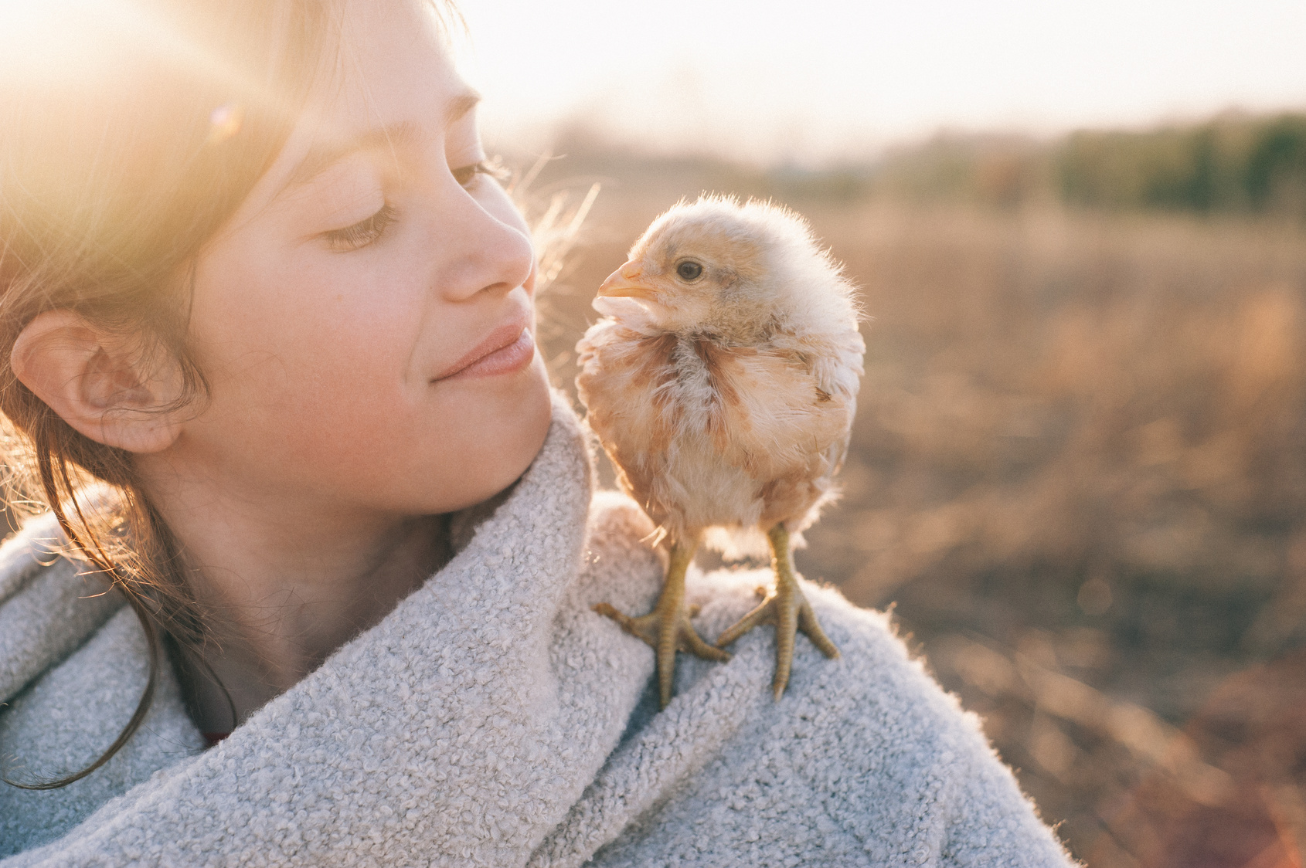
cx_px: 653
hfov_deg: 39.6
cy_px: 434
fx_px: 1812
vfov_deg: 27.0
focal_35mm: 50
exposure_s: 1/1000
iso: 500
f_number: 4.5
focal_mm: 50
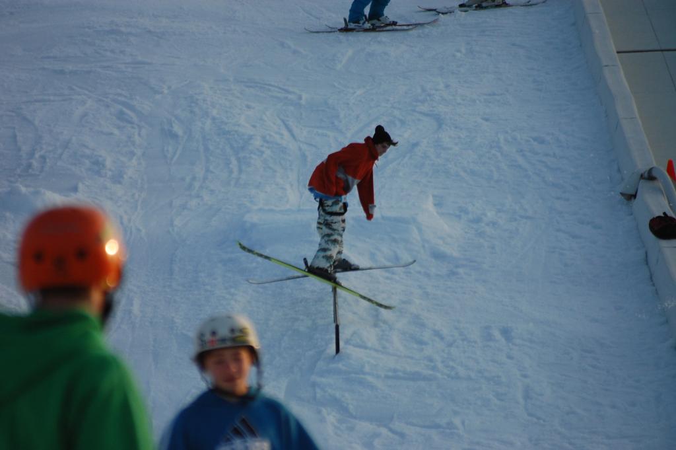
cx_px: 338
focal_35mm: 315
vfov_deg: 4.4
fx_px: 5910
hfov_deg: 6.5
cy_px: 225
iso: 400
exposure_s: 1/1000
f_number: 5.6
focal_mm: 210
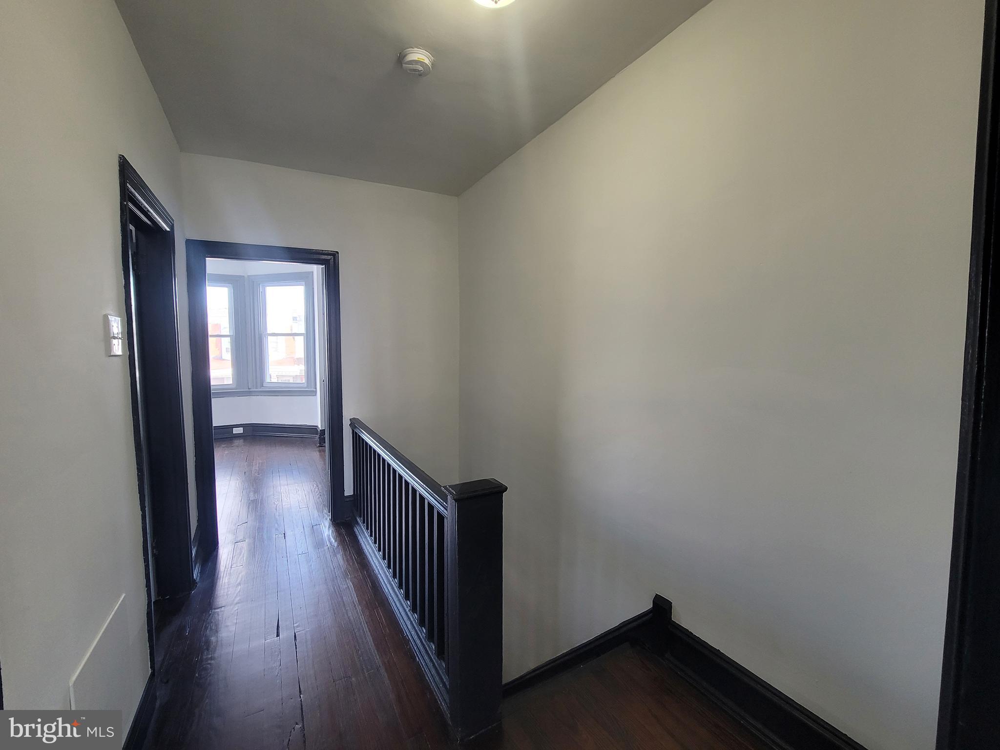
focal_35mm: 13
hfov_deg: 106.2
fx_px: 376
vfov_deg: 89.9
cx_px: 500
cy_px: 375
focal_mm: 2.2
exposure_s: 1/60
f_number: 2.2
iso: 160
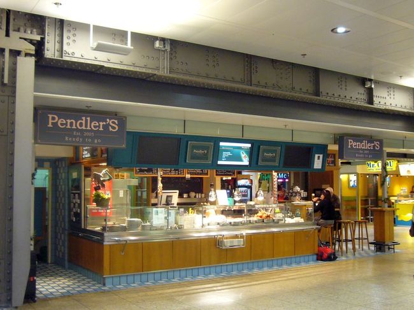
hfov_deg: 46.8
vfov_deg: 35.9
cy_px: 155
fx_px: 478
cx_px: 207
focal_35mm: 40
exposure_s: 1/15
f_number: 2.8
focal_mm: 4.7
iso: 160
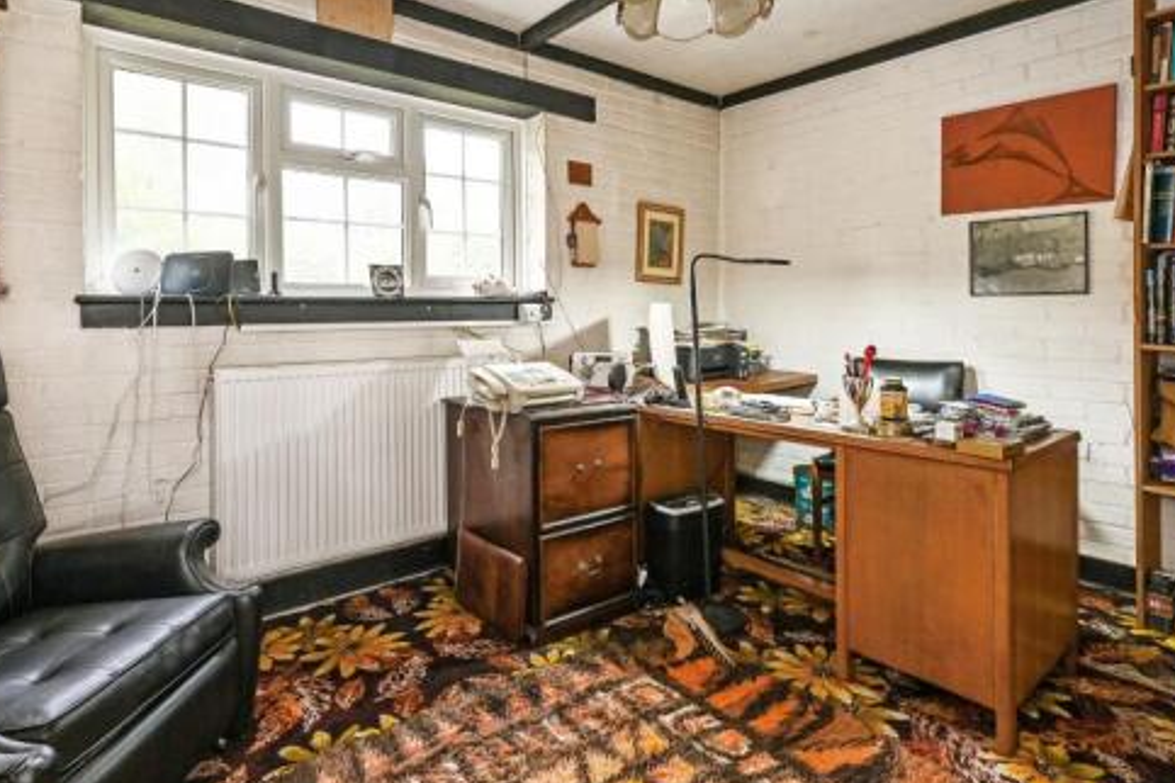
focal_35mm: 19
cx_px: 530
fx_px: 620
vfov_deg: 64.2
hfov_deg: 86.7
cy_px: 332
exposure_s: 1/5
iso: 400
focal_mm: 14
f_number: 7.1
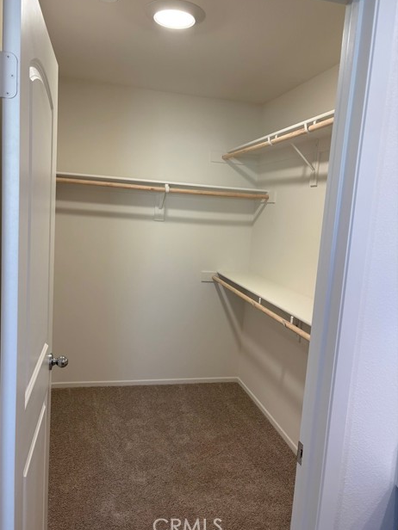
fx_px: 414
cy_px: 263
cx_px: 193
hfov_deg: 51.3
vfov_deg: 65.3
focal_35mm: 27
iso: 100
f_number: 1.6
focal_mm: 5.96
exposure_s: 1/120
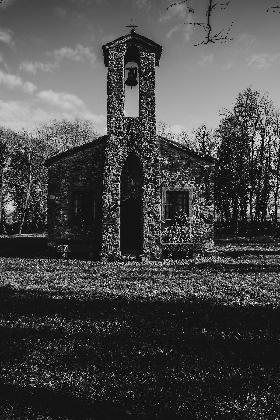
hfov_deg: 59.5
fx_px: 245
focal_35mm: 21
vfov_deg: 81.2
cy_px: 210
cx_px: 140
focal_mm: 21
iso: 400
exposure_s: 1/50
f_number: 16
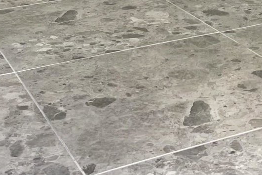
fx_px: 684
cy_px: -159
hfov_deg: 21.2
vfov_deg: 12.9
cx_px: 233
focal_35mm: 94
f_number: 1.6
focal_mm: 5.1
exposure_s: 1/136
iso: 32
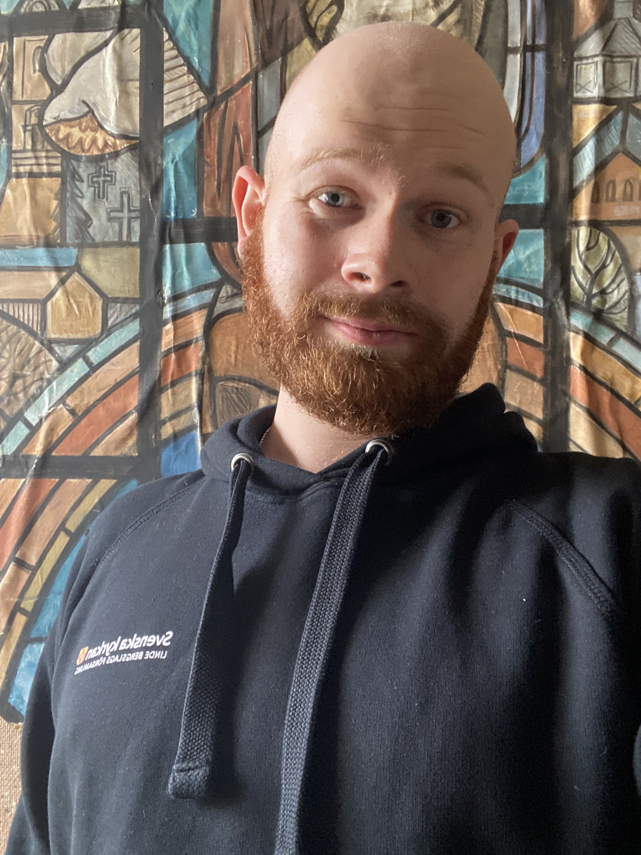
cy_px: 428
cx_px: 320
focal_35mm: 30
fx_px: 741
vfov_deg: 60.0
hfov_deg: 46.8
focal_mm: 2.71
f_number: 2.2
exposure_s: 1/60
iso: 320
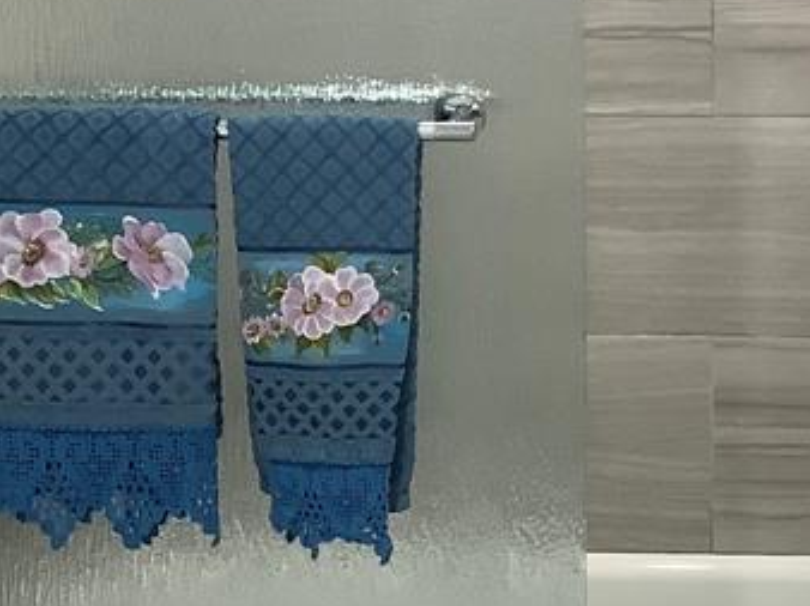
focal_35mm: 94
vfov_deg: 15.3
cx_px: 762
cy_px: -74
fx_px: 2198
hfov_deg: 20.4
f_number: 2.4
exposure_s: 1/60
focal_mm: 3.3
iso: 160
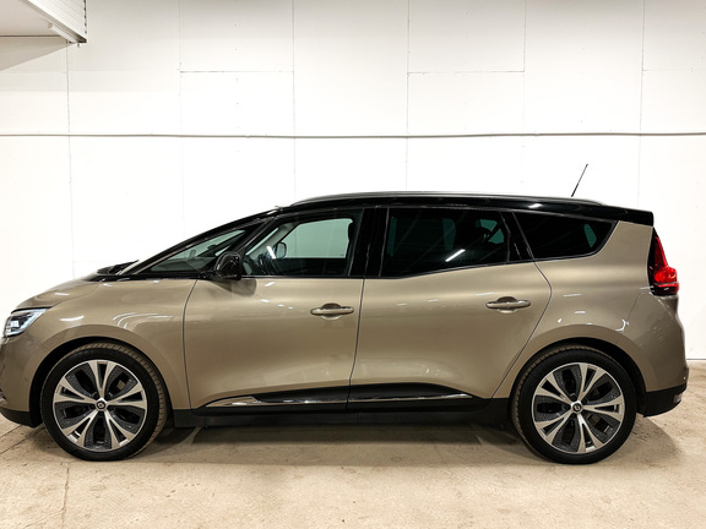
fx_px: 510
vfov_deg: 54.9
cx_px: 347
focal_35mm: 25
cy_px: 261
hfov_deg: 69.4
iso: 160
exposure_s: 1/50
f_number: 1.8
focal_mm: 6.86
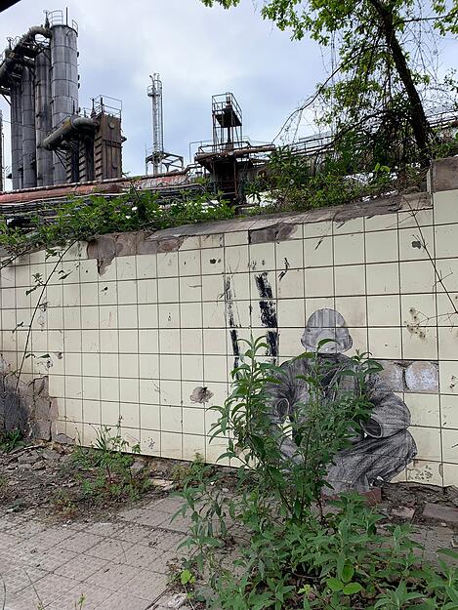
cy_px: 305
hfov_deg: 53.1
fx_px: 459
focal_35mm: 26
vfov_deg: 67.3
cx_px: 229
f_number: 1.8
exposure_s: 1/426
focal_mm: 4.25
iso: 25
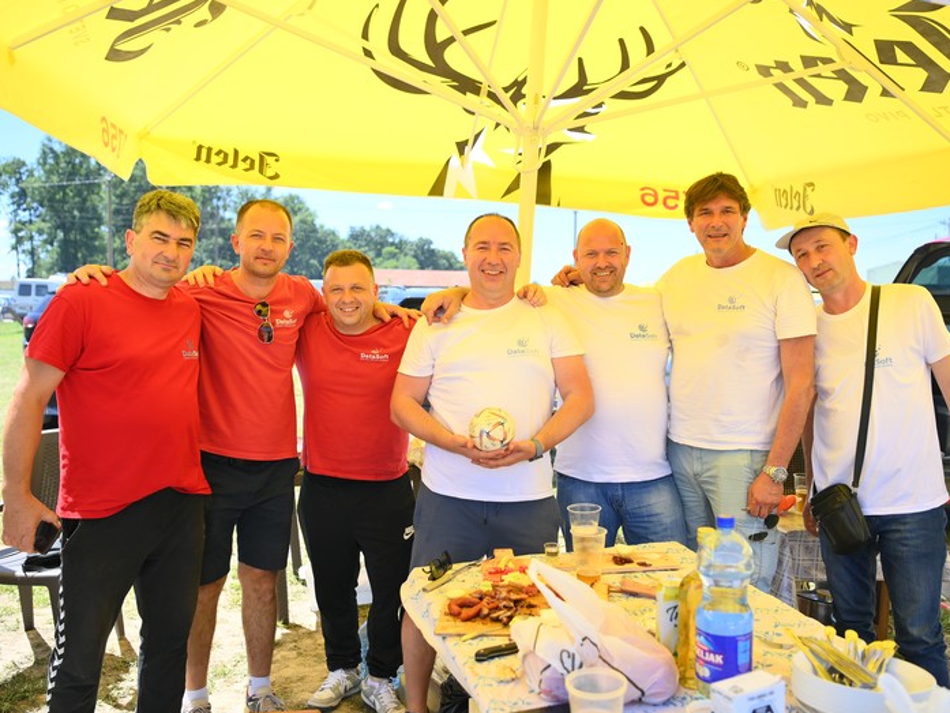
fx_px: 878
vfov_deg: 44.2
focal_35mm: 32
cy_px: 361
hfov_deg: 56.8
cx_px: 487
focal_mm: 29
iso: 100
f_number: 3.2
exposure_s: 1/640
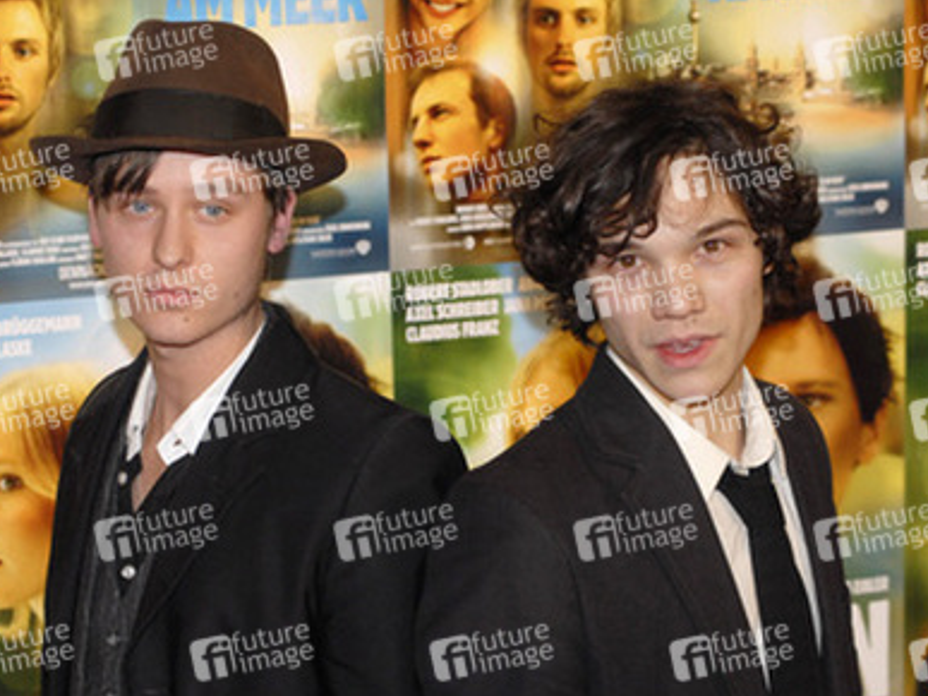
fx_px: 3136
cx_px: 424
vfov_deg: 12.7
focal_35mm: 117
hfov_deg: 16.8
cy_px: 353
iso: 500
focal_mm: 70
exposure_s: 1/125
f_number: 5.6
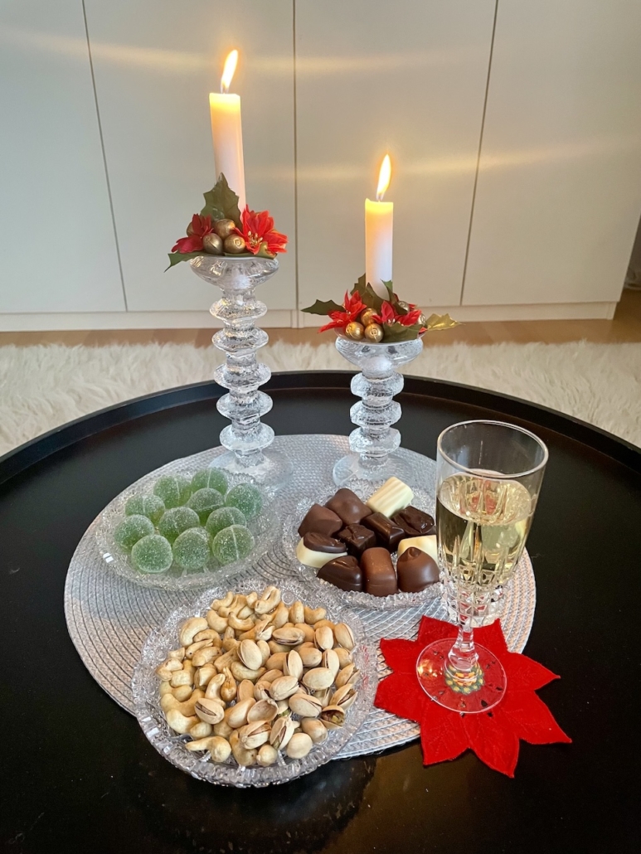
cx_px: 320
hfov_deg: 53.1
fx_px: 642
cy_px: 427
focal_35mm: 26
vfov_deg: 67.3
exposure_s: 1/33
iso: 400
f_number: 1.6
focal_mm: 4.2
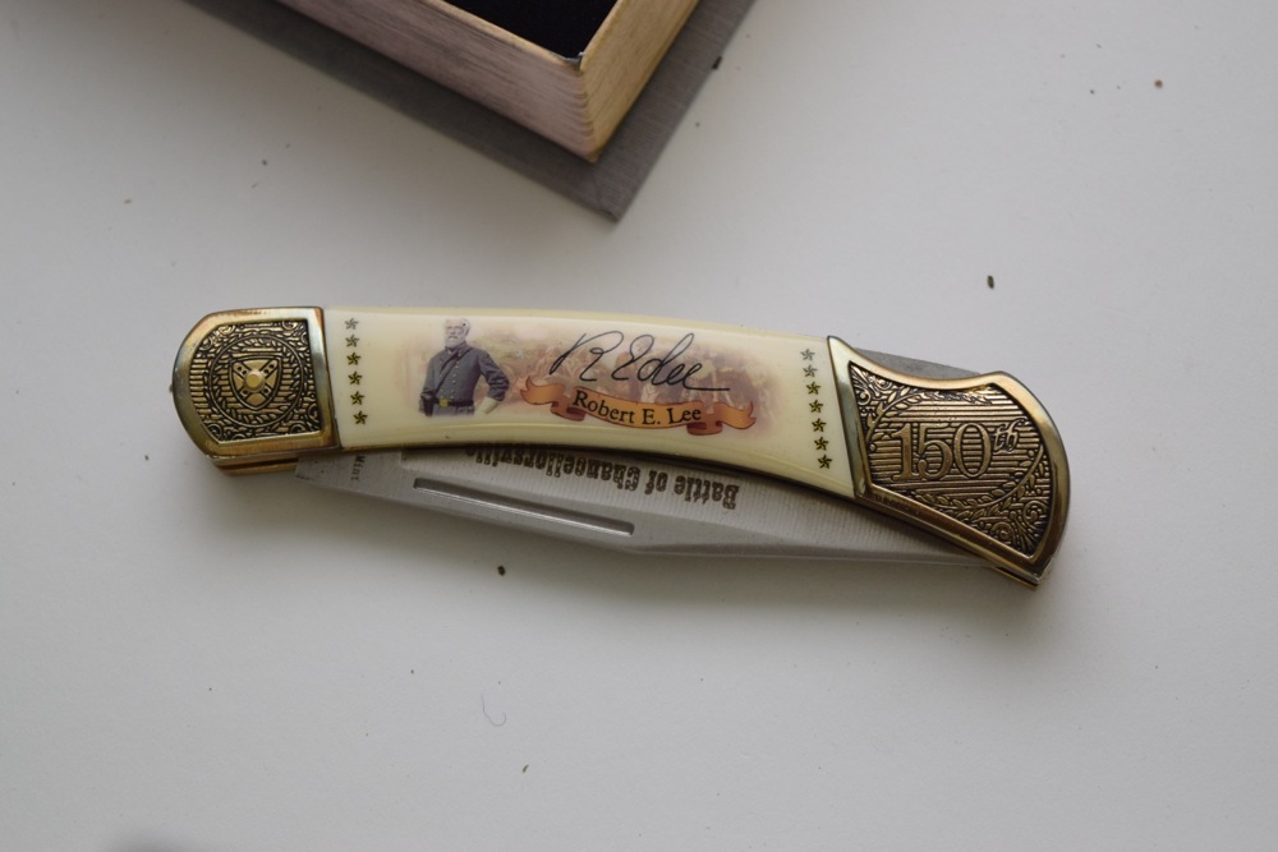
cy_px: 426
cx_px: 639
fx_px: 2929
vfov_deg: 16.6
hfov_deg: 24.6
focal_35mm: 82
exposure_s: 1/100
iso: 800
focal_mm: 55
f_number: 5.6
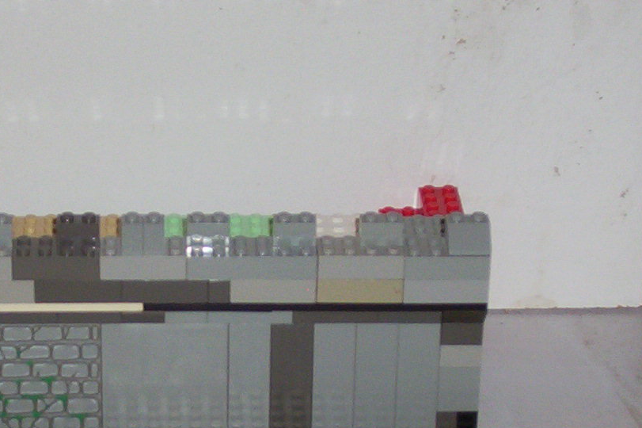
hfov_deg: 12.1
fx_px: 3030
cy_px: 336
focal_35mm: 170
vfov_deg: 8.1
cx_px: 195
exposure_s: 1/93.2
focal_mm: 10.76
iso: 140
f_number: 3.62
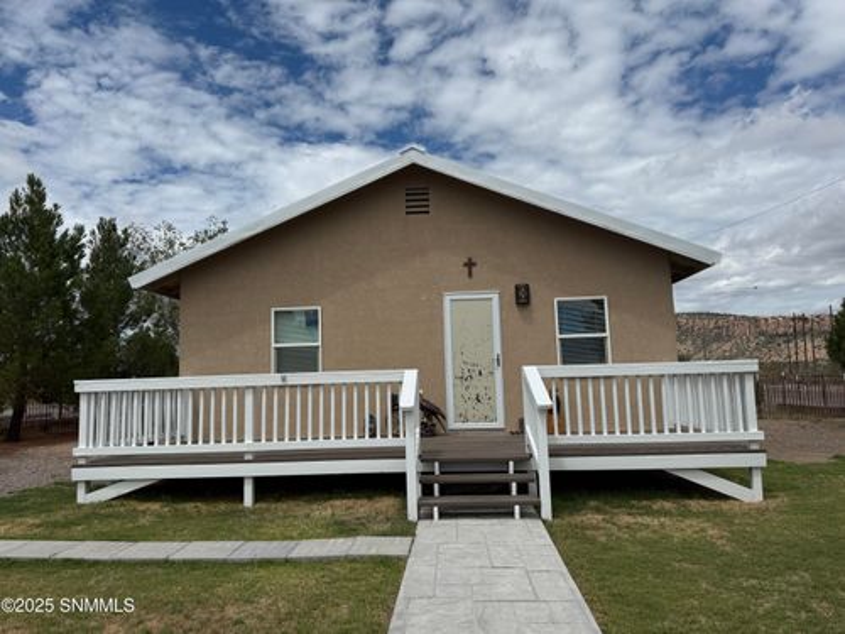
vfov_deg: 56.8
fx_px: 586
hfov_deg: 71.6
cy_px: 317
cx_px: 422
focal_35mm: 24
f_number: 1.78
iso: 80
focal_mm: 6.76
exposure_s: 1/10309
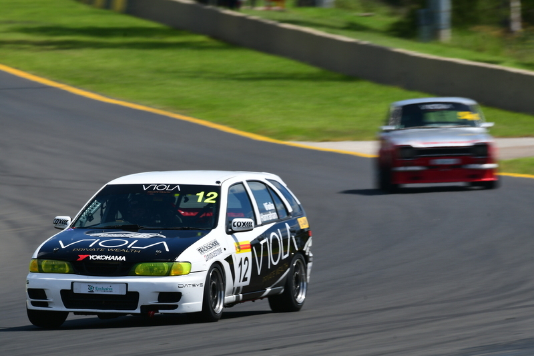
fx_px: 9342
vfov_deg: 2.2
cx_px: 267
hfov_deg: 3.3
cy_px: 178
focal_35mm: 630
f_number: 14
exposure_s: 1/125
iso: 100
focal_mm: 420
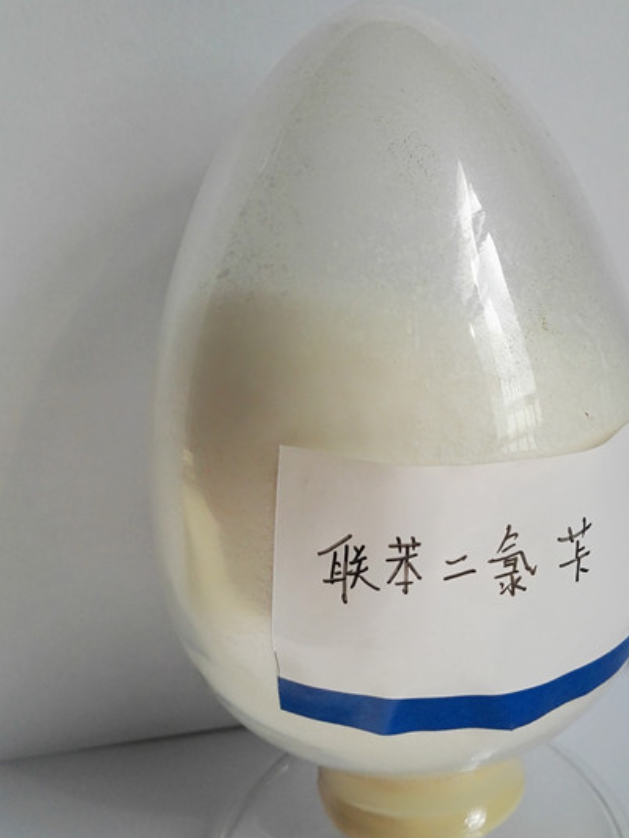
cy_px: 380
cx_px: 407
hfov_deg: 34.1
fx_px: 1017
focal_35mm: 42
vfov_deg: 44.7
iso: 64
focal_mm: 3.83
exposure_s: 1/672
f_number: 2
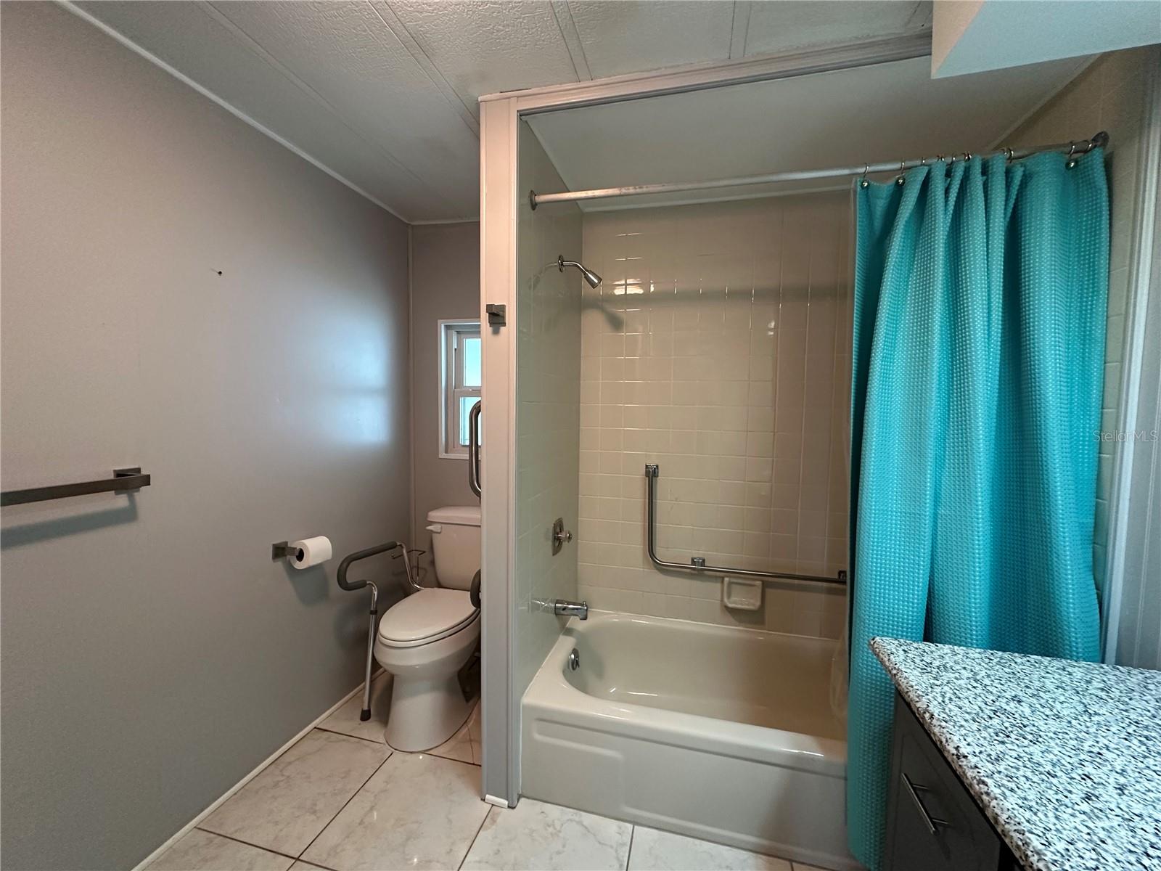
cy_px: 436
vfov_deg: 85.7
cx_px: 580
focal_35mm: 14
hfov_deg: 102.1
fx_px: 470
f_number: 2.2
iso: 320
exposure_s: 1/60
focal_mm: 2.22
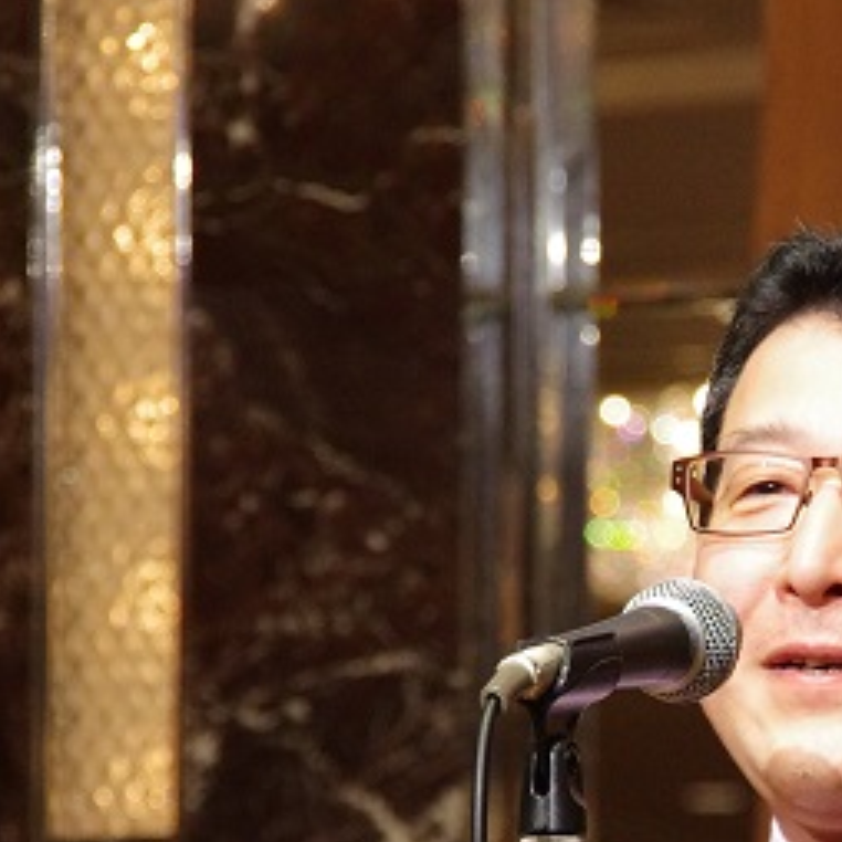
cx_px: 895
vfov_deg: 5.6
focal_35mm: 312
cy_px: 764
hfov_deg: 5.6
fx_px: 8586
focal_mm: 78
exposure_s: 1/125
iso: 3200
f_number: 5.6
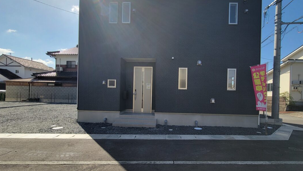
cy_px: 95
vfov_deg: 66.9
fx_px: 129
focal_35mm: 16
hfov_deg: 99.2
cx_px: 163
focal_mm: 2.2
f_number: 2.2
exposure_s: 1/1476
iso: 50
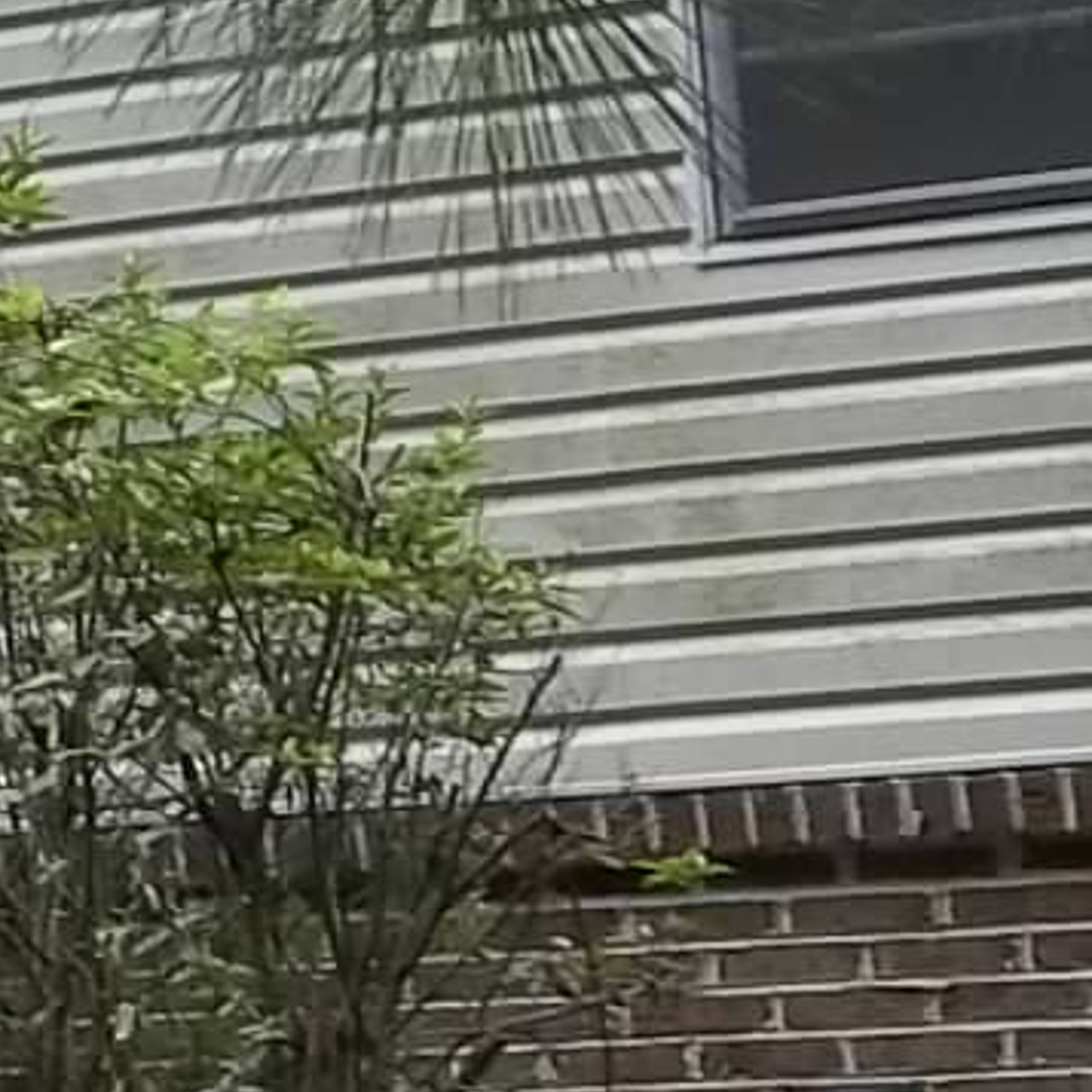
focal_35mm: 137
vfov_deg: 12.7
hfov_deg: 10.3
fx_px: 4890
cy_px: 615
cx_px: -1866
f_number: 3.5
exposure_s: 1/100
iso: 80
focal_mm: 4.9
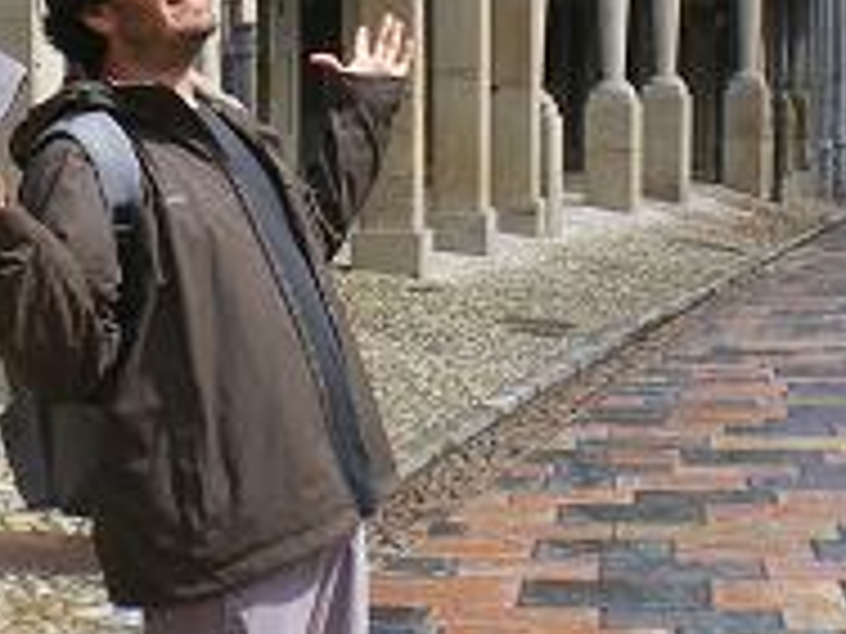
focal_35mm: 107
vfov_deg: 13.8
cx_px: 176
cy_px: 270
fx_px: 2615
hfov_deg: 18.2
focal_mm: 6.3
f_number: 4.6
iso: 64
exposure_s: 1/200
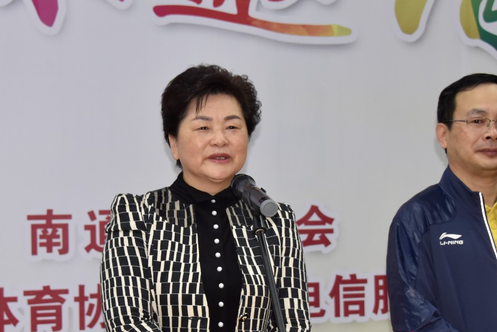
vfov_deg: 15.2
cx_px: 200
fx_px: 1243
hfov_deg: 22.6
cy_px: 230
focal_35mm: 90
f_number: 4.5
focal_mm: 52
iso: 2000
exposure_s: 1/60
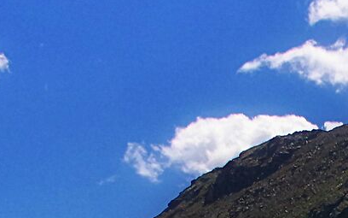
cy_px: 498
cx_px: 499
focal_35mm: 144
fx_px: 1366
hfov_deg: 13.8
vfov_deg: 8.4
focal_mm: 16
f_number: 16
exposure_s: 1/180
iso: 560
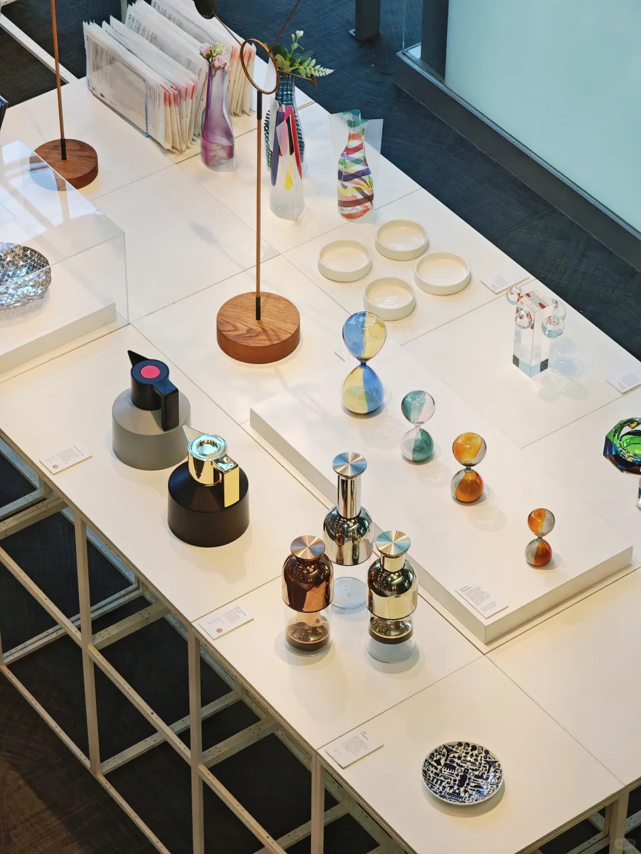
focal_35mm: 120
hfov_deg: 12.3
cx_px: 320
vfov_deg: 16.4
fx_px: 2963
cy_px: 427
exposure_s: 1/498
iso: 800
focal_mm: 19.4
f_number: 2.5
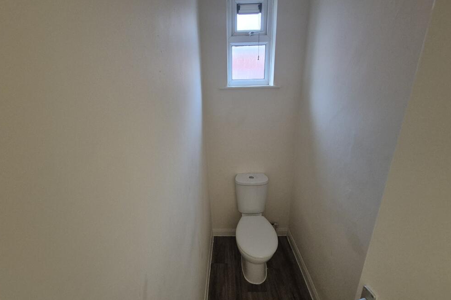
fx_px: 175
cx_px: 220
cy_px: 144
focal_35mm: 14
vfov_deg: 81.2
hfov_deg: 104.2
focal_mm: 2.2
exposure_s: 1/50
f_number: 2.2
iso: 800
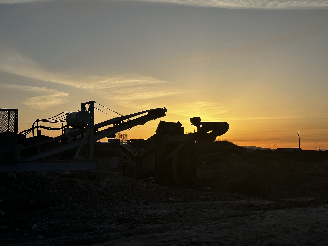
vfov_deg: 30.3
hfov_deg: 39.7
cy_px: 123
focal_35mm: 48
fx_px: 455
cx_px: 164
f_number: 1.78
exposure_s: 1/4016
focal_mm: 6.86
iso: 64
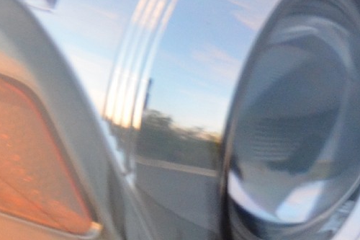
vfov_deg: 1.5
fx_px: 8987
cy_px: 53
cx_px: 286
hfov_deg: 2.3
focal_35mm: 899
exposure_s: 1/80
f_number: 5.3
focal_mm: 120
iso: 1600
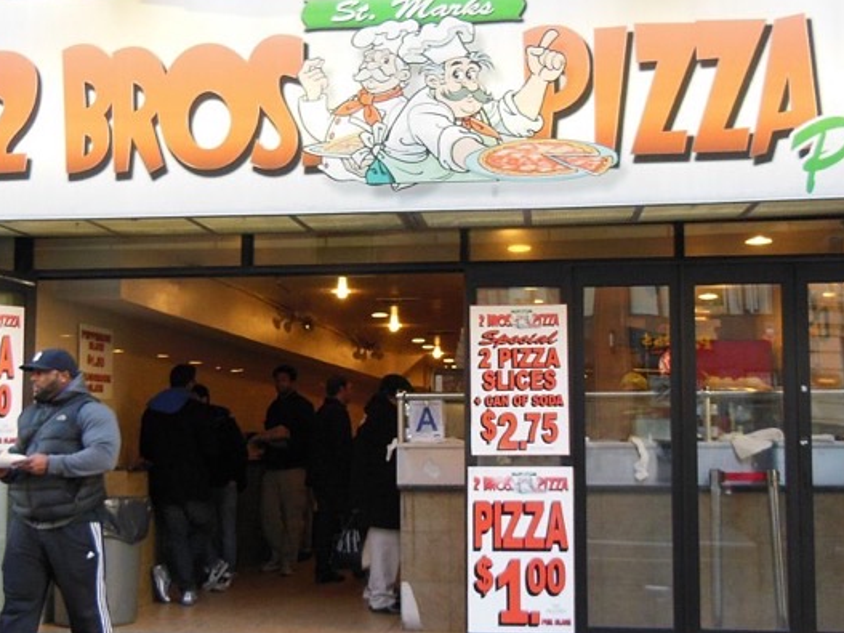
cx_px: 415
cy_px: 361
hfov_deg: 43.0
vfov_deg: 32.8
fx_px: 1073
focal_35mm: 44
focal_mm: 5.2
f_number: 3.7
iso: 400
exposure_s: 1/100
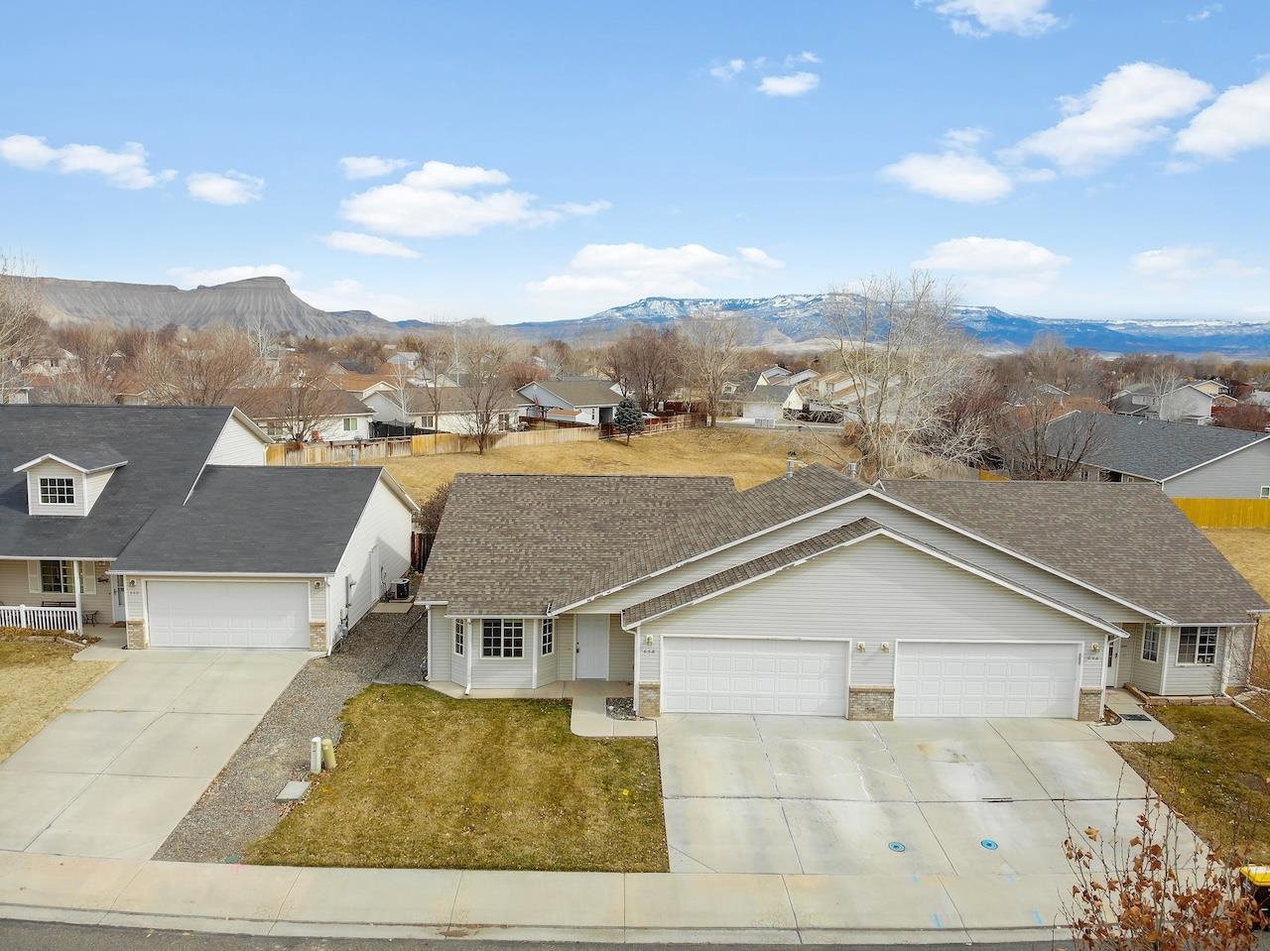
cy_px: 476
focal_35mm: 24
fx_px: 880
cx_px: 635
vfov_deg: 56.8
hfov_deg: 71.6
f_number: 2.8
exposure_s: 1/125
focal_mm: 4.5
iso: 106
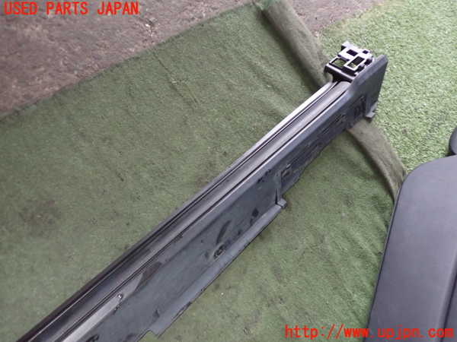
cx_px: 228
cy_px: 171
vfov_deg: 46.8
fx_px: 396
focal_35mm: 30
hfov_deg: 60.0
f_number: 2.3
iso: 800
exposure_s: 1/30
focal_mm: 5.4
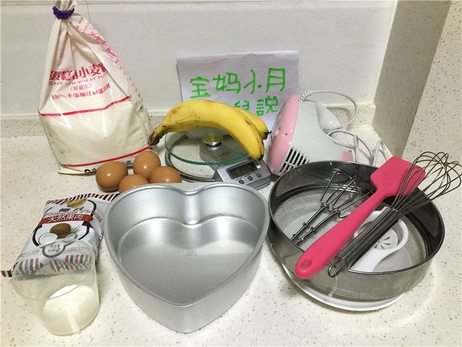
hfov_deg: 61.7
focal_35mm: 29
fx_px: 387
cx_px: 231
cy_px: 174
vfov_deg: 48.2
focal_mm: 4.15
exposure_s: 1/33
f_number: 2.2
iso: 250
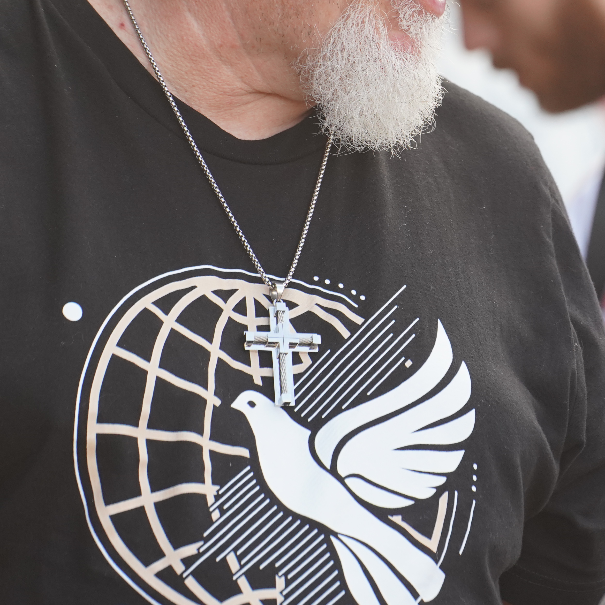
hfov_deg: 3.4
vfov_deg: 3.4
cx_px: 543
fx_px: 10282
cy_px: 183
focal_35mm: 520
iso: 640
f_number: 4.5
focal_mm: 180
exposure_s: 1/500
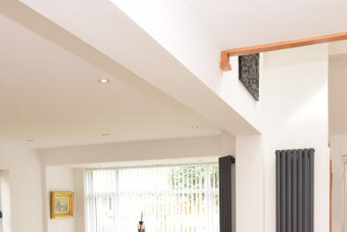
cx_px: 177
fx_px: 376
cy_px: 224
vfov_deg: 32.0
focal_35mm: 39
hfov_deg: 49.5
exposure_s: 1/60
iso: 320
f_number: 9
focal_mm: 10
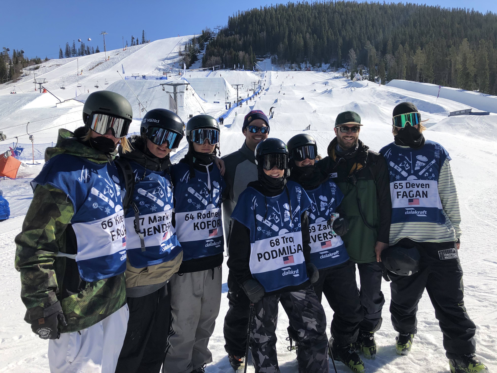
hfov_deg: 63.4
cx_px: 248
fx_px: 402
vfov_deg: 49.7
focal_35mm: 28
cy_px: 186
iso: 20
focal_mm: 3.99
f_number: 1.8
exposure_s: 1/2857
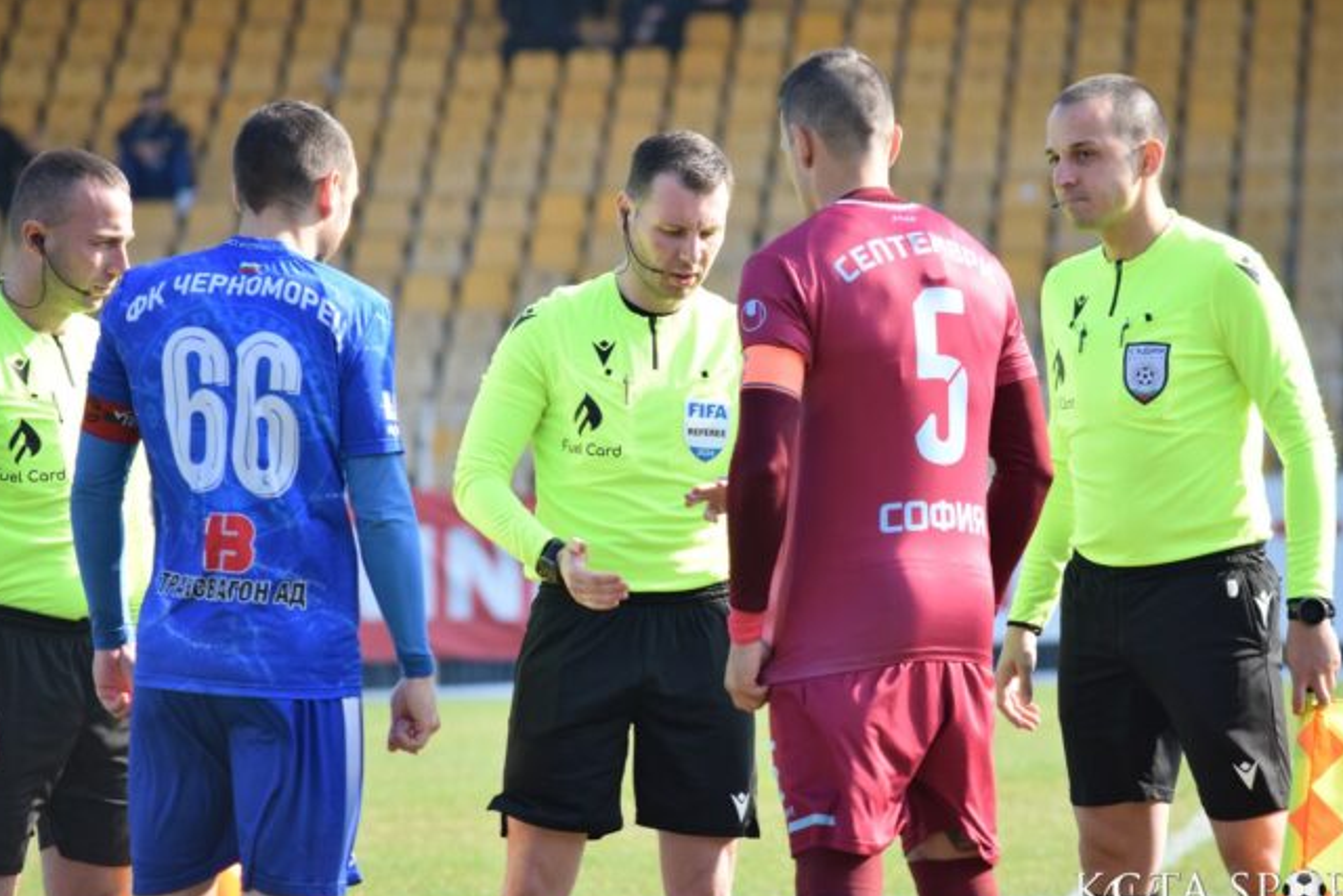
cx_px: 667
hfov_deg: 6.3
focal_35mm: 326
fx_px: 12164
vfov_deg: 4.2
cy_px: 436
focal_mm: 200
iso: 800
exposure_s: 1/1000
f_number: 5.6
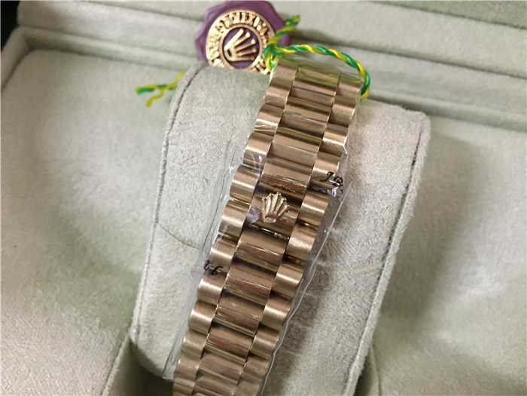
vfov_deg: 48.2
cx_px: 264
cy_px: 198
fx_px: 442
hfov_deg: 61.7
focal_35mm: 29
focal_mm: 4.15
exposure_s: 1/17
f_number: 2.2
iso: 200
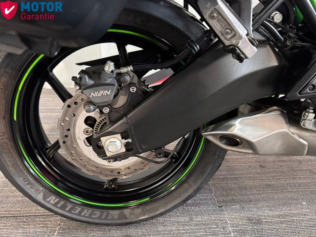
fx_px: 219
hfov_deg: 71.6
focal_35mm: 24
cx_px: 158
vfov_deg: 56.8
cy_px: 118
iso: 800
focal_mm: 6.76
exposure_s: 1/33
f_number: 1.78
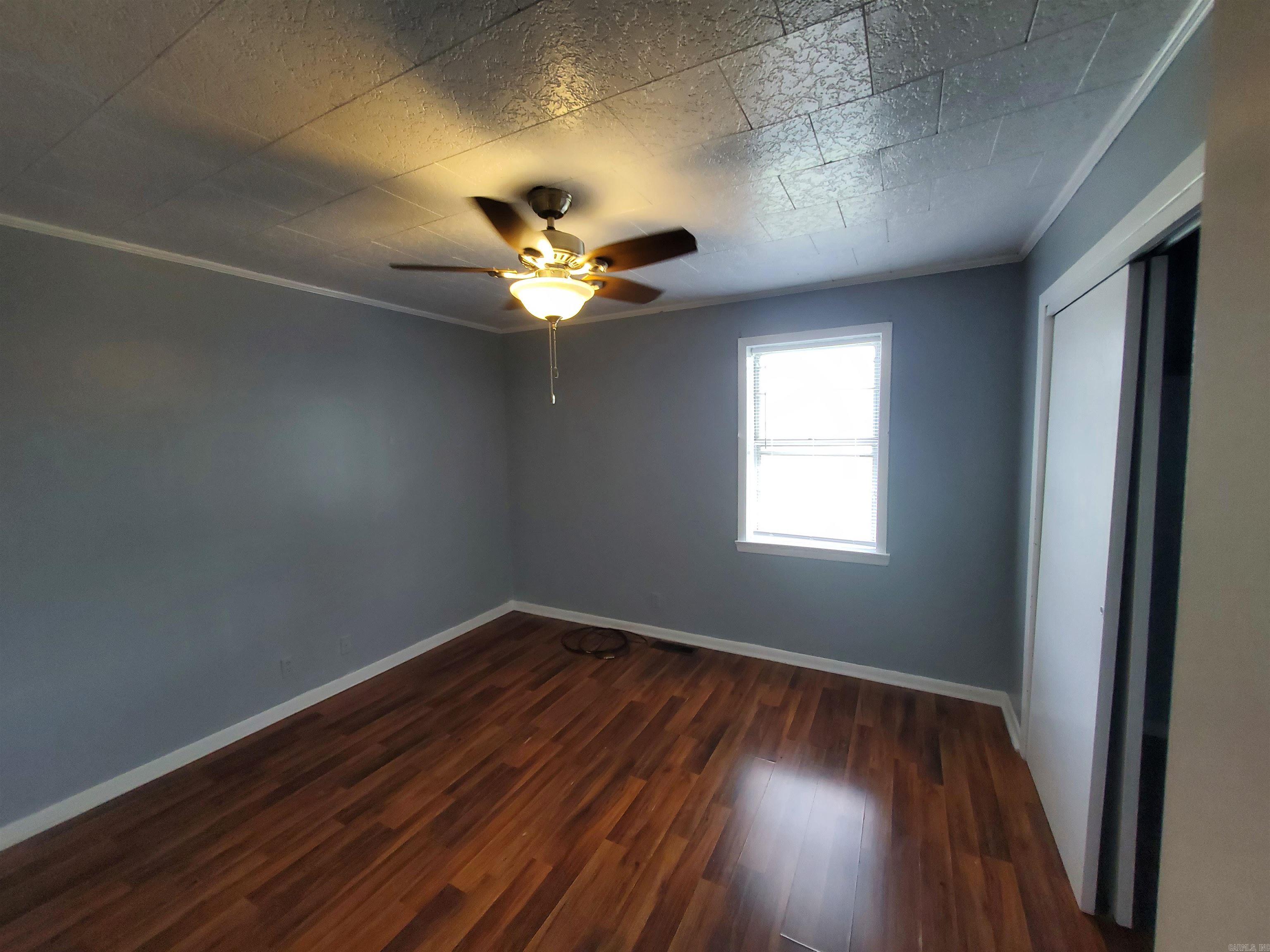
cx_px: 635
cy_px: 476
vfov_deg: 89.9
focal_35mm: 13
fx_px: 477
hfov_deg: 106.2
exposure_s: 1/60
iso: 125
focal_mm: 1.8
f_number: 2.2
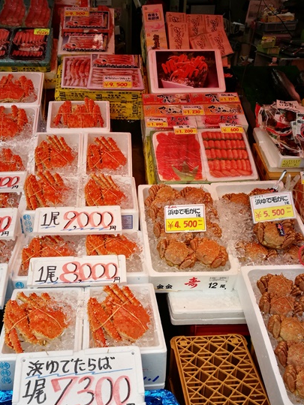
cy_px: 226
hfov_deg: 39.6
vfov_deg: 51.2
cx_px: 128
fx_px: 422
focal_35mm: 36
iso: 50
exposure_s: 1/152
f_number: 2.2
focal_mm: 4.5
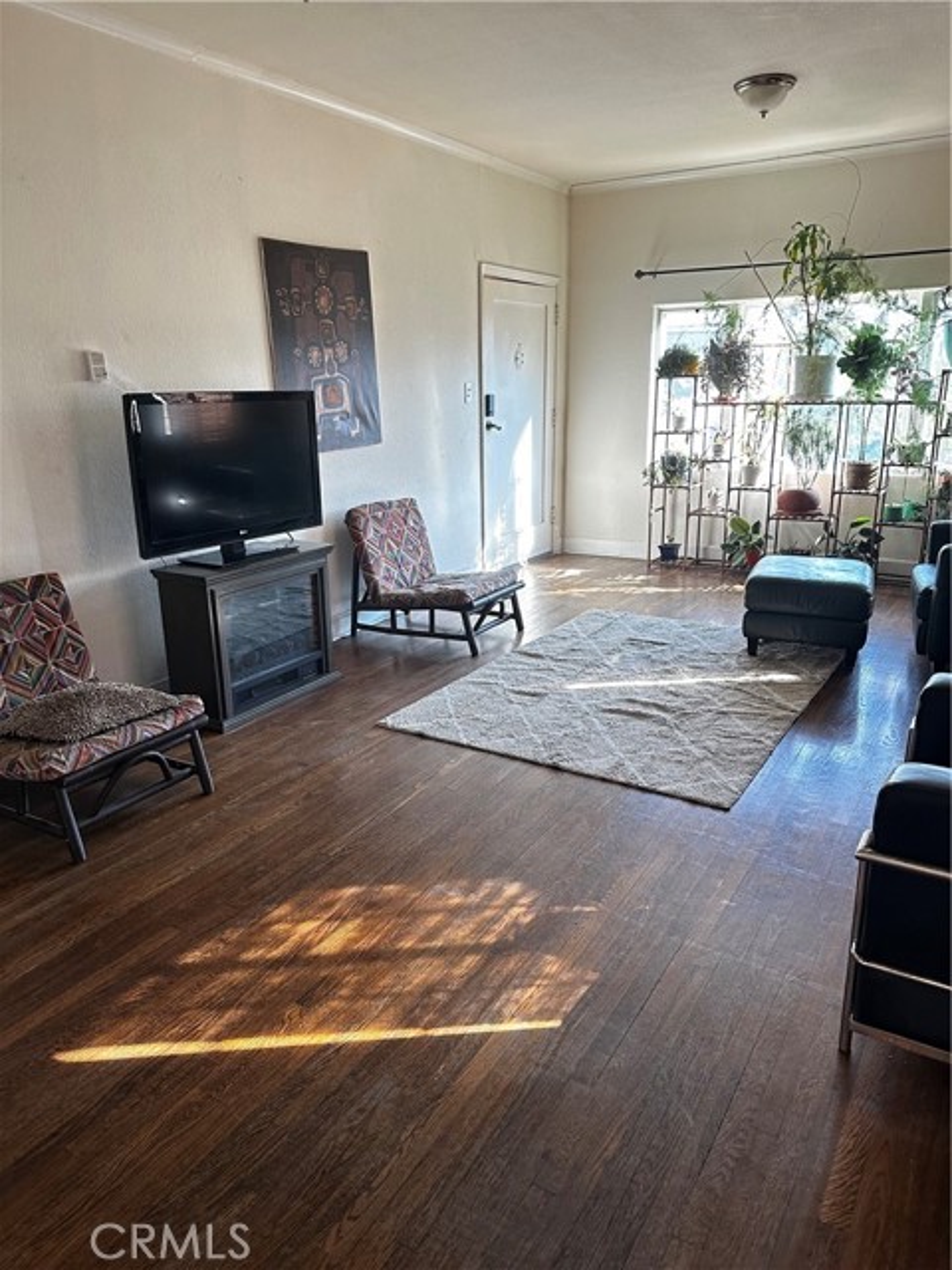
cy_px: 635
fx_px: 880
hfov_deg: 56.8
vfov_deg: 71.6
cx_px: 476
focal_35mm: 24
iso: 250
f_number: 1.78
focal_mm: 6.86
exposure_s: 1/79
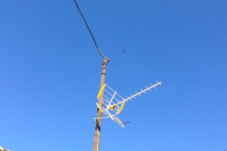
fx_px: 252
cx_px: 115
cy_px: 91
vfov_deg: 33.3
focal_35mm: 40
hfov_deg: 48.5
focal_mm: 4.13
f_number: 2.4
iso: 50
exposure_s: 1/763
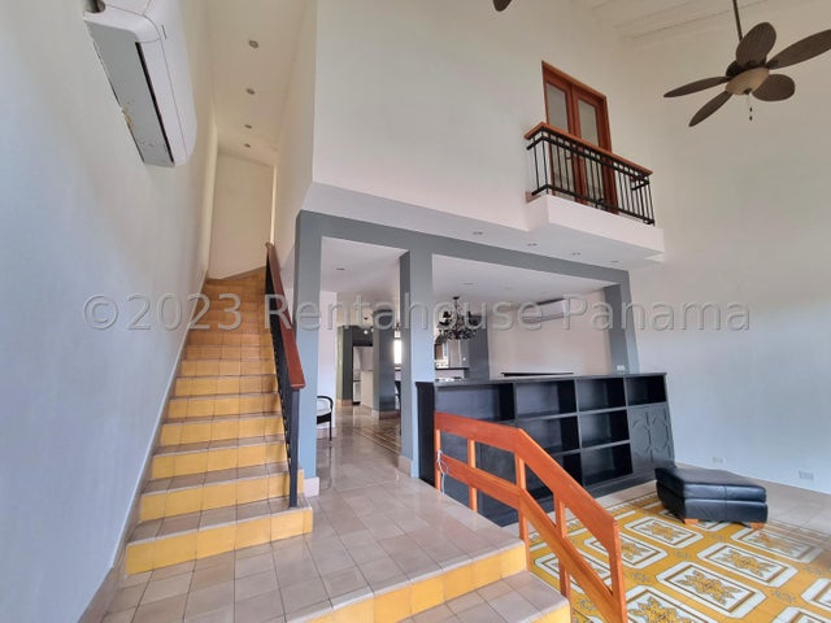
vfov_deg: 89.9
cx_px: 416
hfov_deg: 106.2
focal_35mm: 13
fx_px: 312
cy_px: 312
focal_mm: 2.2
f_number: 2.2
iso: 160
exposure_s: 1/60.2
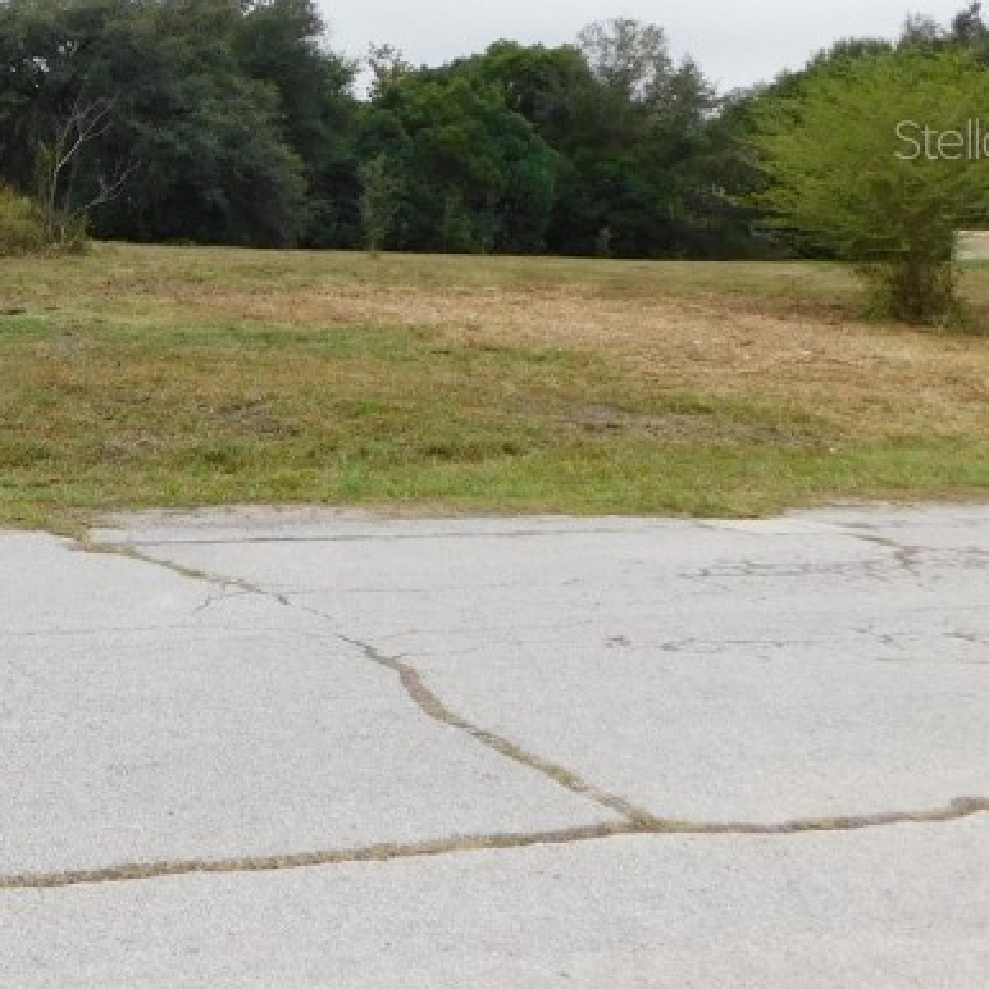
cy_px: 138
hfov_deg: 28.0
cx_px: -177
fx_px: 1745
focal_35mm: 54
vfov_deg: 30.5
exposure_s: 1/640
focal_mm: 4
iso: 125
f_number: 3
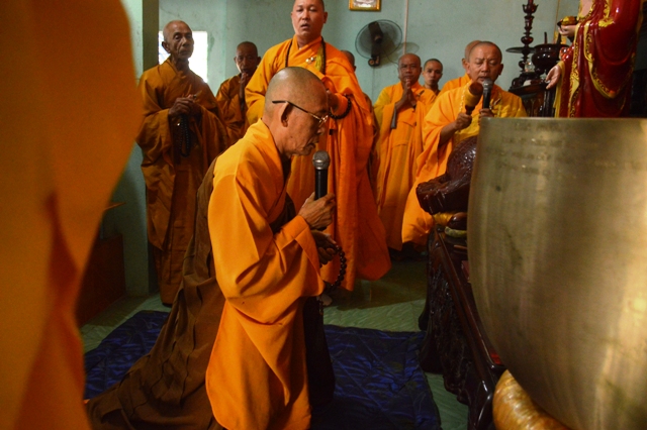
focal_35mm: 27
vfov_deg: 47.9
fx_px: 485
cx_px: 324
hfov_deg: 67.4
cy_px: 215
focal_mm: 18
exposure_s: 1/60
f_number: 3.5
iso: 2000
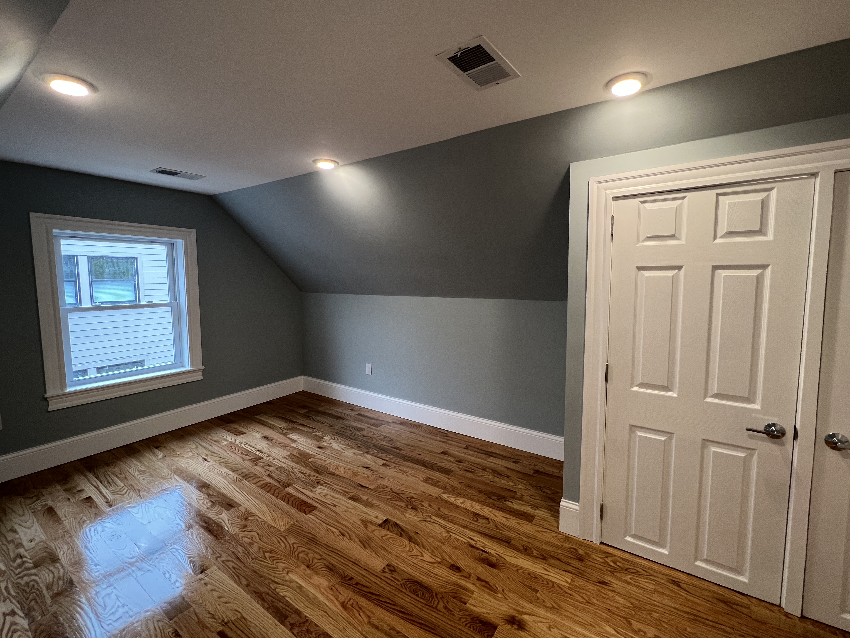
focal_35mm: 14
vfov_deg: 85.6
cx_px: 445
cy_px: 309
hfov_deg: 102.0
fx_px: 344
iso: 160
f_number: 1.8
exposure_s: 1/120
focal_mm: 1.57
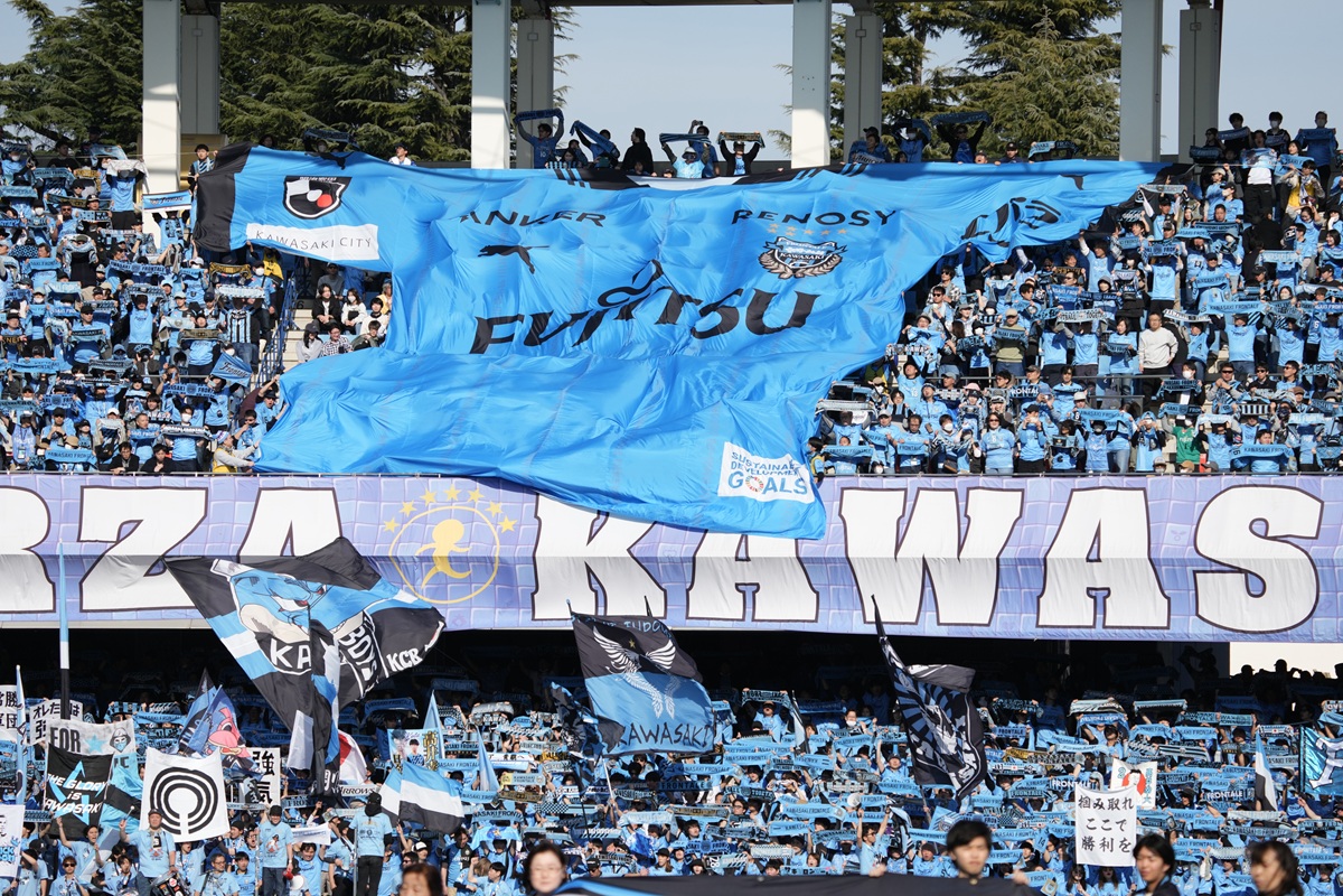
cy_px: 448
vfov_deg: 6.8
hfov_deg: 10.2
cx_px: 672
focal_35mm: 202
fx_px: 7535
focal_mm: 202
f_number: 6.3
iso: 400
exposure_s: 1/2000
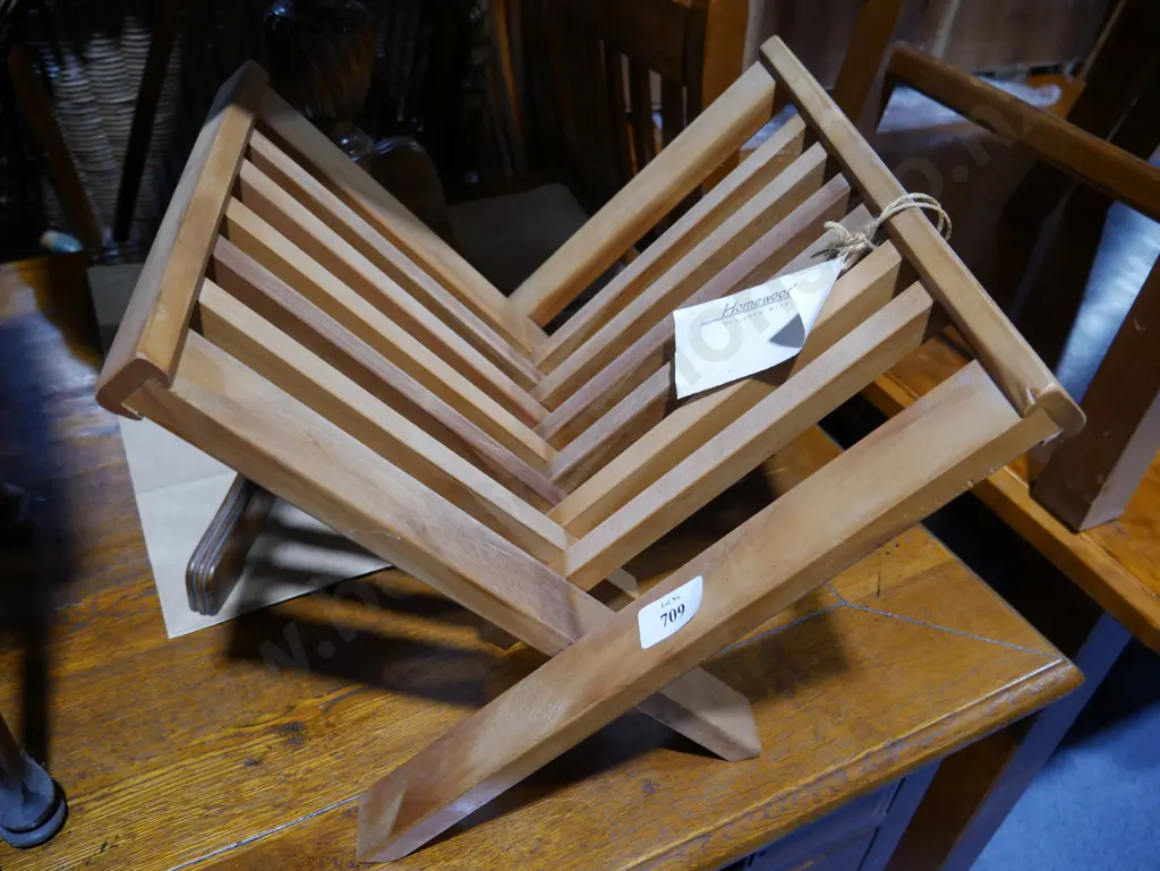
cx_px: 580
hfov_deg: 63.4
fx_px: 939
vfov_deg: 49.8
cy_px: 436
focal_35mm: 28
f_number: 3.5
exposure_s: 1/60
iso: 320
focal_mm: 14
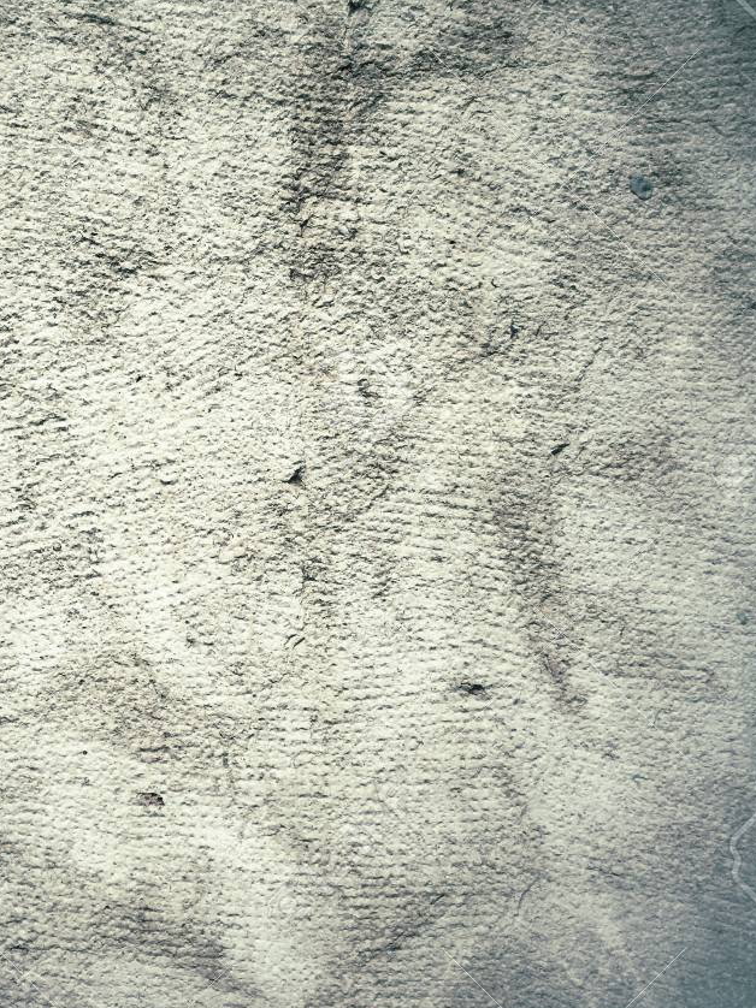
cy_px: 430
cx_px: 119
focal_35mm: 45
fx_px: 1311
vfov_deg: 42.0
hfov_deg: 31.1
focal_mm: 4.15
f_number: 2.2
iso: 25
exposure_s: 1/827
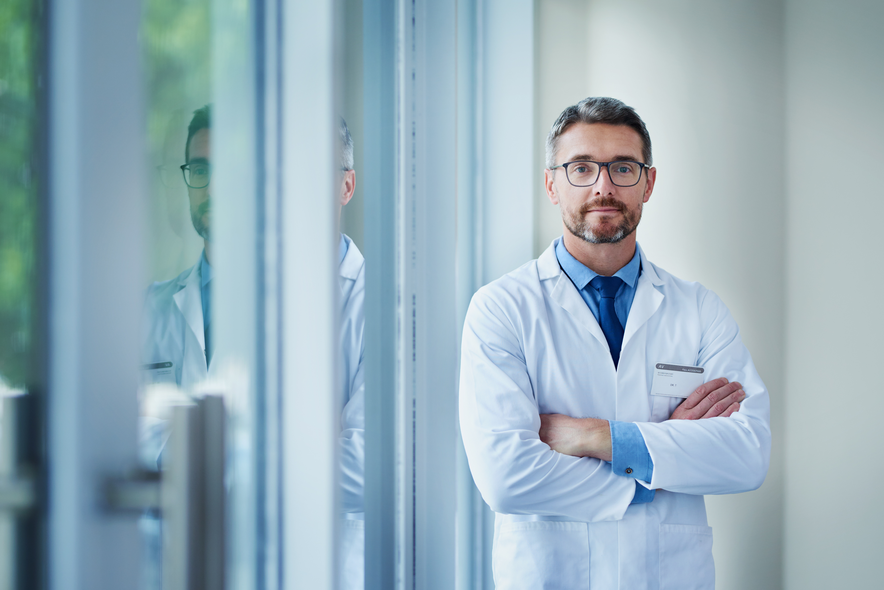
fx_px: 2088
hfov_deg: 23.9
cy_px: 295
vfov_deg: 16.1
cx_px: 442
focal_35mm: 85
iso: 250
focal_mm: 85
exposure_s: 1/500
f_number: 2
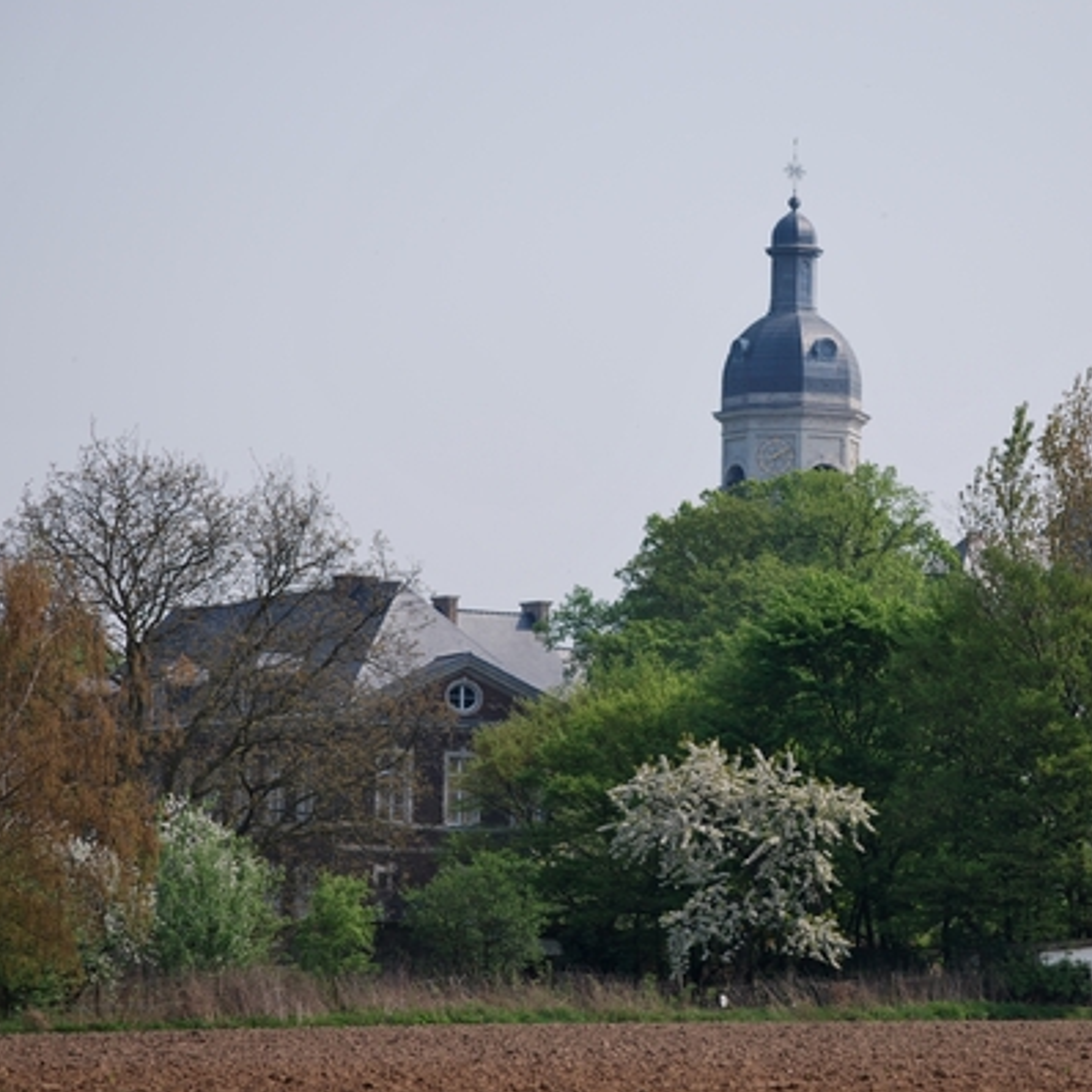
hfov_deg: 9.9
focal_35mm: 177
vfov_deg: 9.9
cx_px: 631
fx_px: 6317
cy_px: 547
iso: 100
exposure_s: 1/500
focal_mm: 92
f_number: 5.6
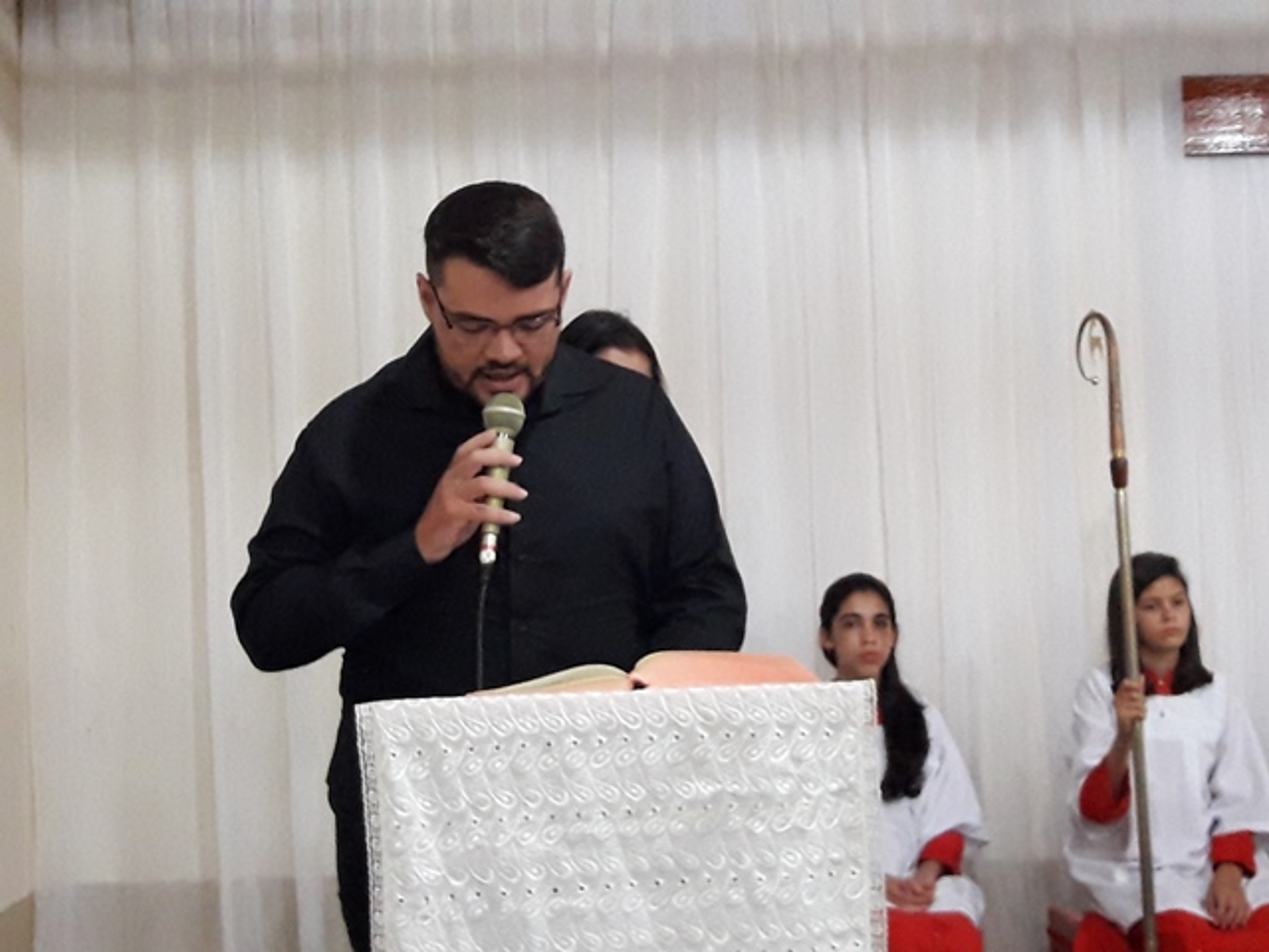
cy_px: 476
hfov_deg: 63.4
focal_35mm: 28
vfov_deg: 49.7
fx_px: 1026
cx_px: 634
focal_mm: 3.7
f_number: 1.9
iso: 320
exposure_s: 1/24
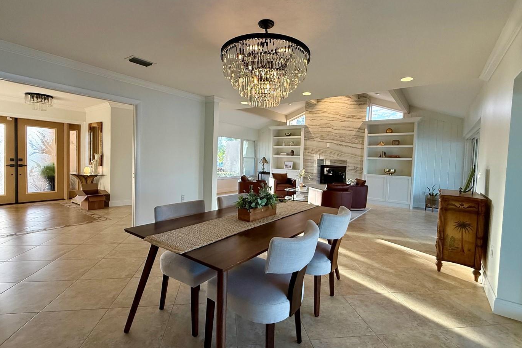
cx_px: 260
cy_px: 169
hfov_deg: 93.3
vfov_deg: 70.5
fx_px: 247
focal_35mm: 17
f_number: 2.2
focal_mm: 2.22
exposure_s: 1/120
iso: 160
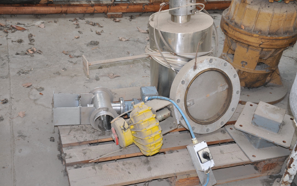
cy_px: 90
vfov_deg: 28.0
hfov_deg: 43.5
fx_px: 372
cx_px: 149
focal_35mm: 46
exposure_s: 1/60
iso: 200
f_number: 4.2
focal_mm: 30
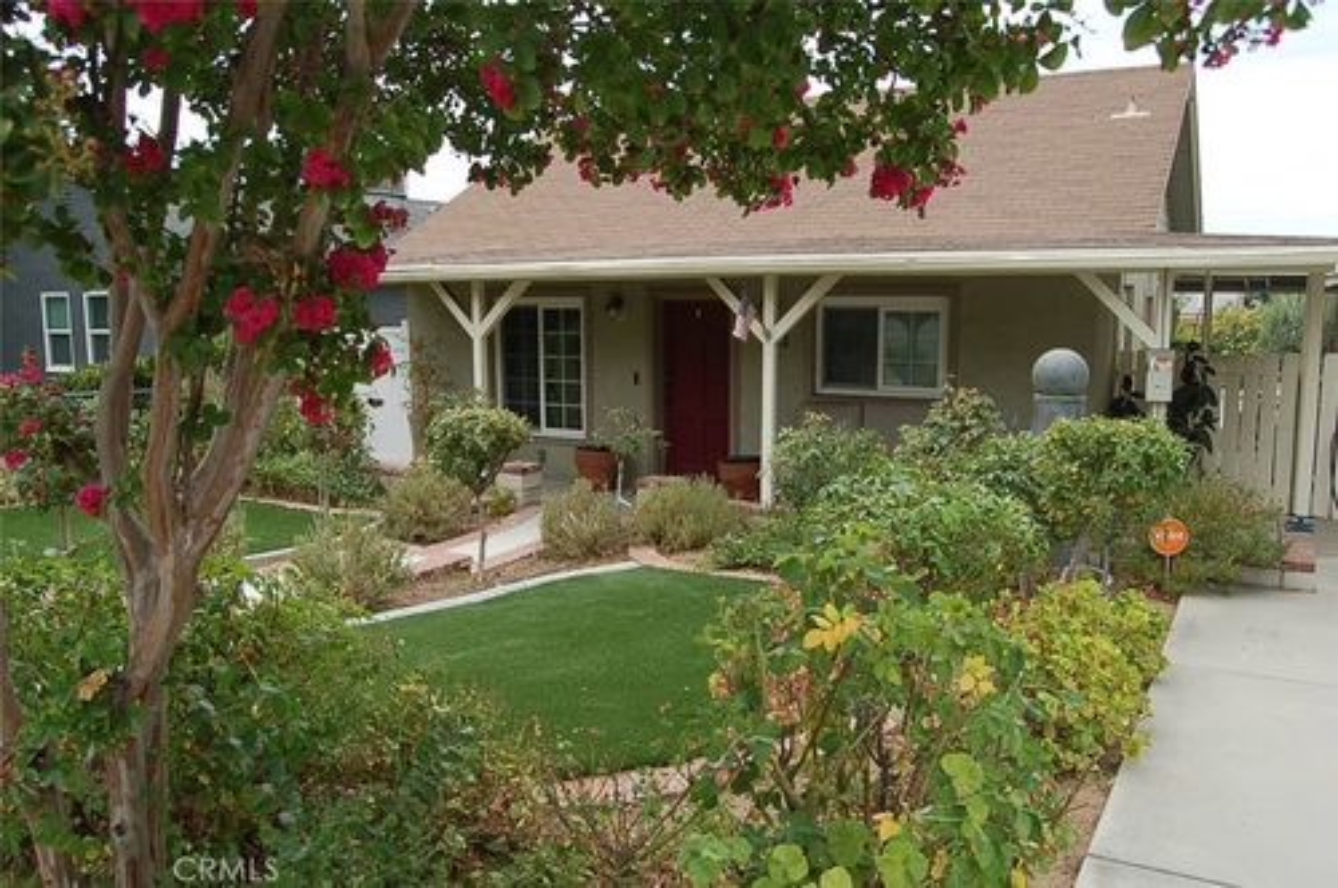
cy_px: 444
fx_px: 1002
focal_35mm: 27
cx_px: 669
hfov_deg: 67.4
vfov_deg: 47.8
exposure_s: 1/160
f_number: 6.3
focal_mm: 18
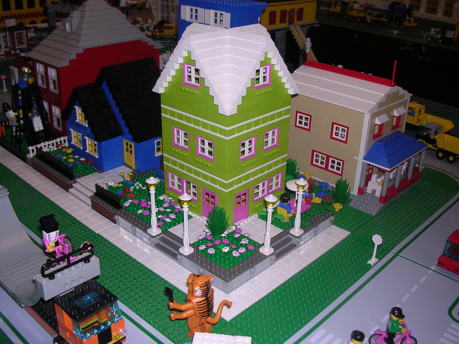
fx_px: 504
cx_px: 230
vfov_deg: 37.7
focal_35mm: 38
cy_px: 172
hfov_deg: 49.0
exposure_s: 1/60.1
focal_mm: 5.8
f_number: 2.8
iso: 100
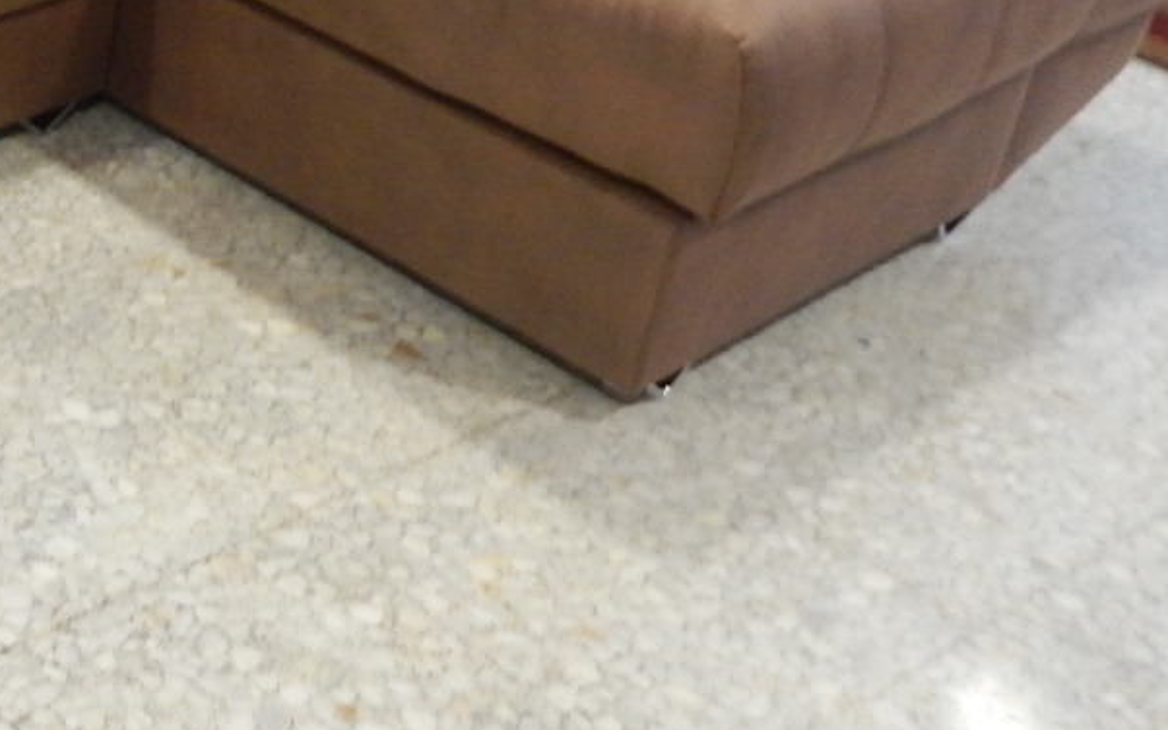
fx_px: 1973
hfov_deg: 27.9
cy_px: 10
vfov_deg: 20.3
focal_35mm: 62
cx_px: -307
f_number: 3
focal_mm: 4
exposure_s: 1/15
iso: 400
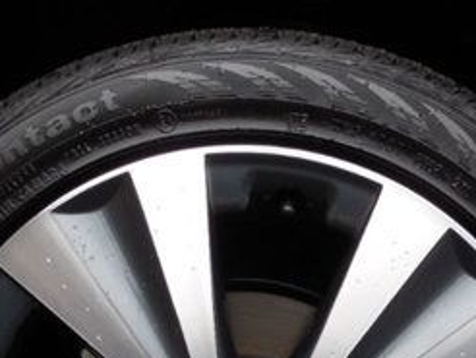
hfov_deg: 29.8
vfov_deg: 21.1
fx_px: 895
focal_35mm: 65
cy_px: 430
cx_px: 228
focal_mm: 4.5
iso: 125
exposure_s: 1/200
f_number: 3.3
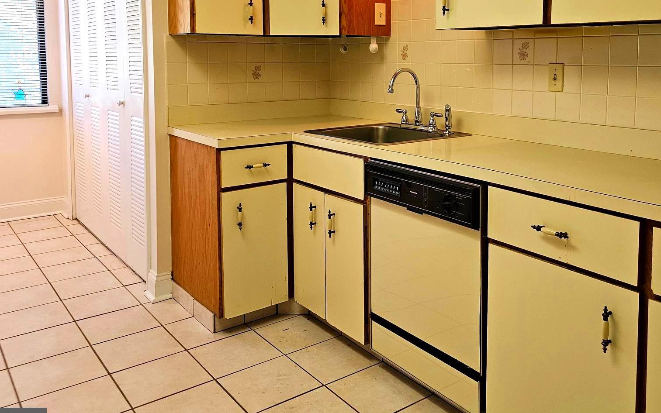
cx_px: 385
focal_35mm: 33
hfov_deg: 57.8
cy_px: 108
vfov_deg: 37.5
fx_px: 595
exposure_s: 1/120
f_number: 1.7
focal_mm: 6.3
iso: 250
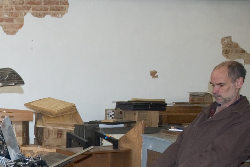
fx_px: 479
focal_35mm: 69
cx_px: -36
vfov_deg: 18.8
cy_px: 192
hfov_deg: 26.5
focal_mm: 18
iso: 200
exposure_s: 1/60
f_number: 3.5
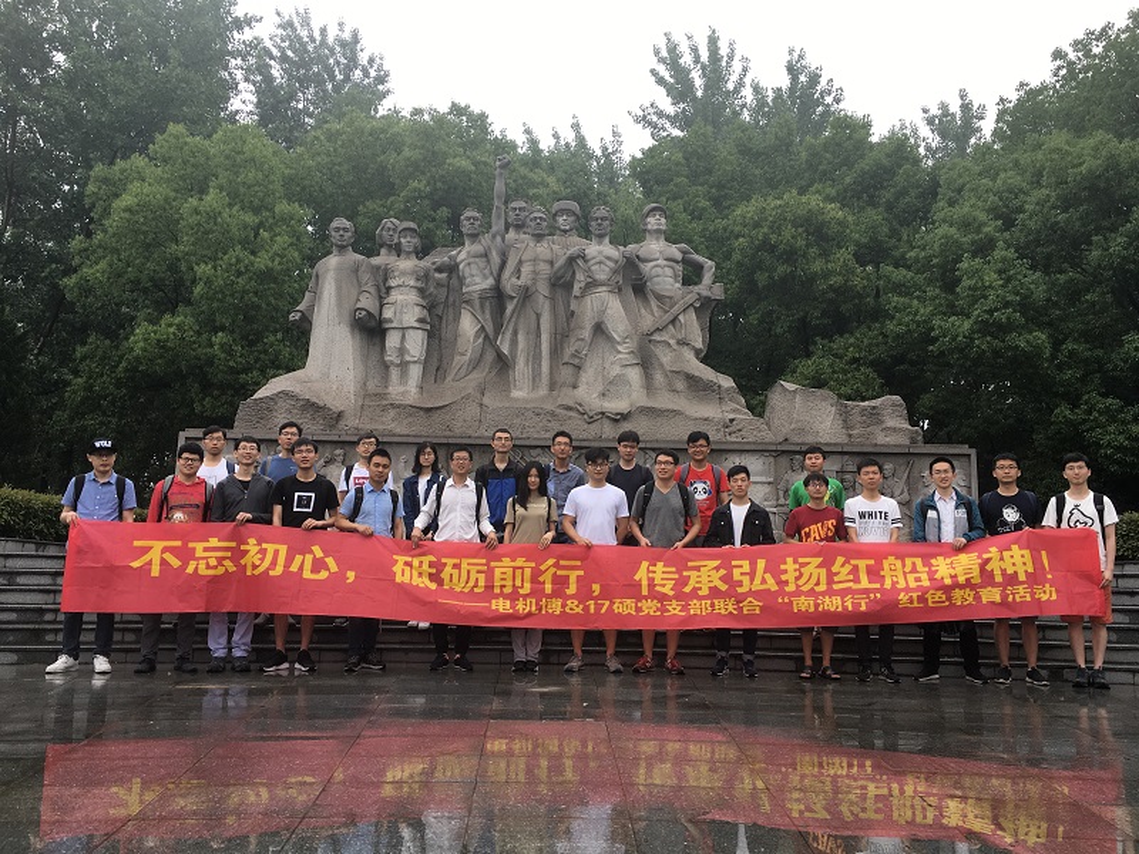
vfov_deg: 48.2
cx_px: 570
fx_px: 954
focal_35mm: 29
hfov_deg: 61.7
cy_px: 427
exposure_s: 1/111
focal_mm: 4.15
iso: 25
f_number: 2.2
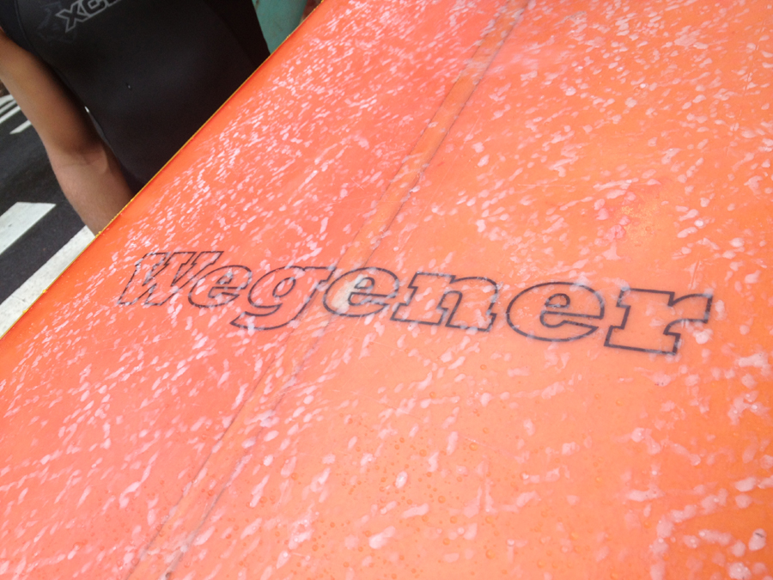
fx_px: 782
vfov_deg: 40.7
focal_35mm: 35
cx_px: 386
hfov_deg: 52.6
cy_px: 290
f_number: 2.4
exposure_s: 1/127
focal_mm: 4.28
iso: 50
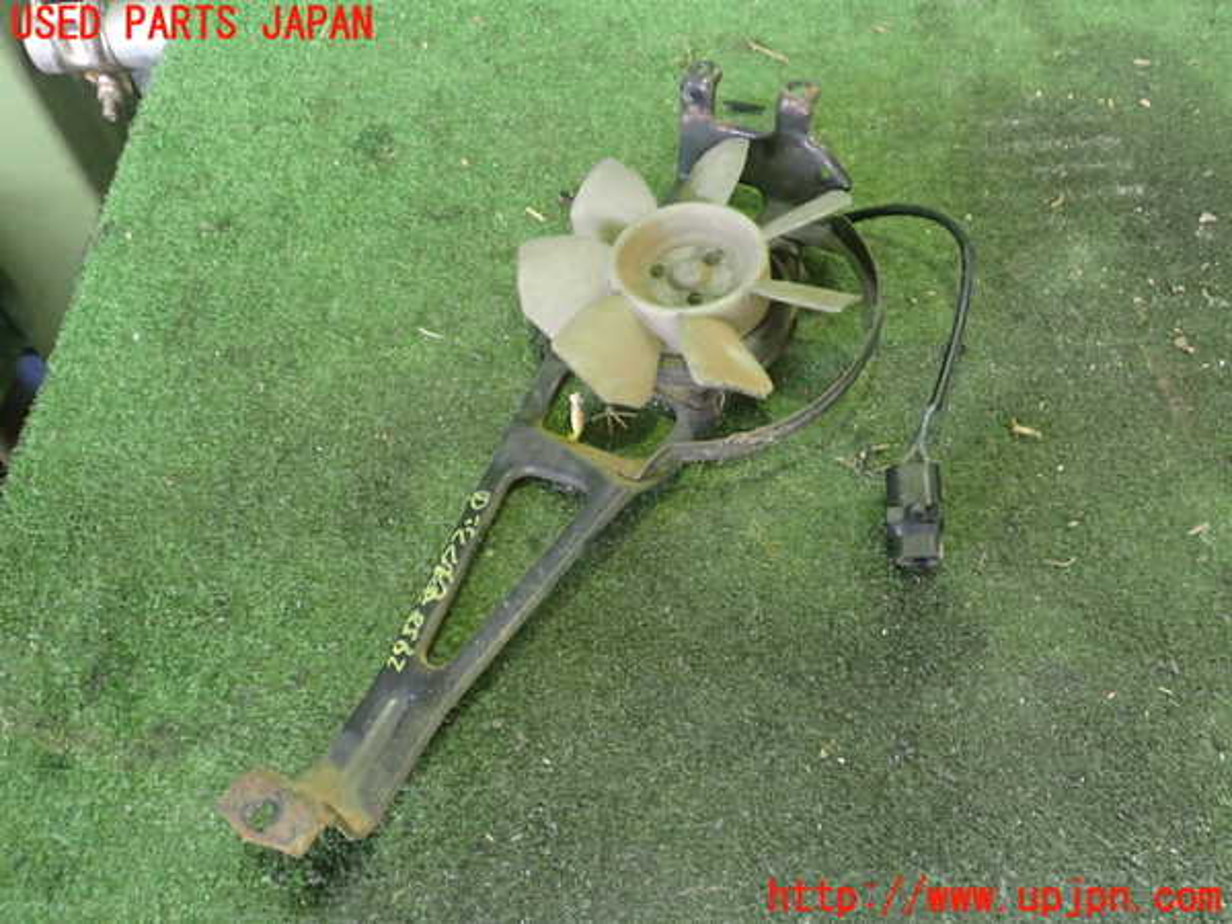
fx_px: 1068
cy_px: 462
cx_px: 616
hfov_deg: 60.0
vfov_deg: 46.8
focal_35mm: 30
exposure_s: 1/30
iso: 640
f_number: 2.3
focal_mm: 5.4
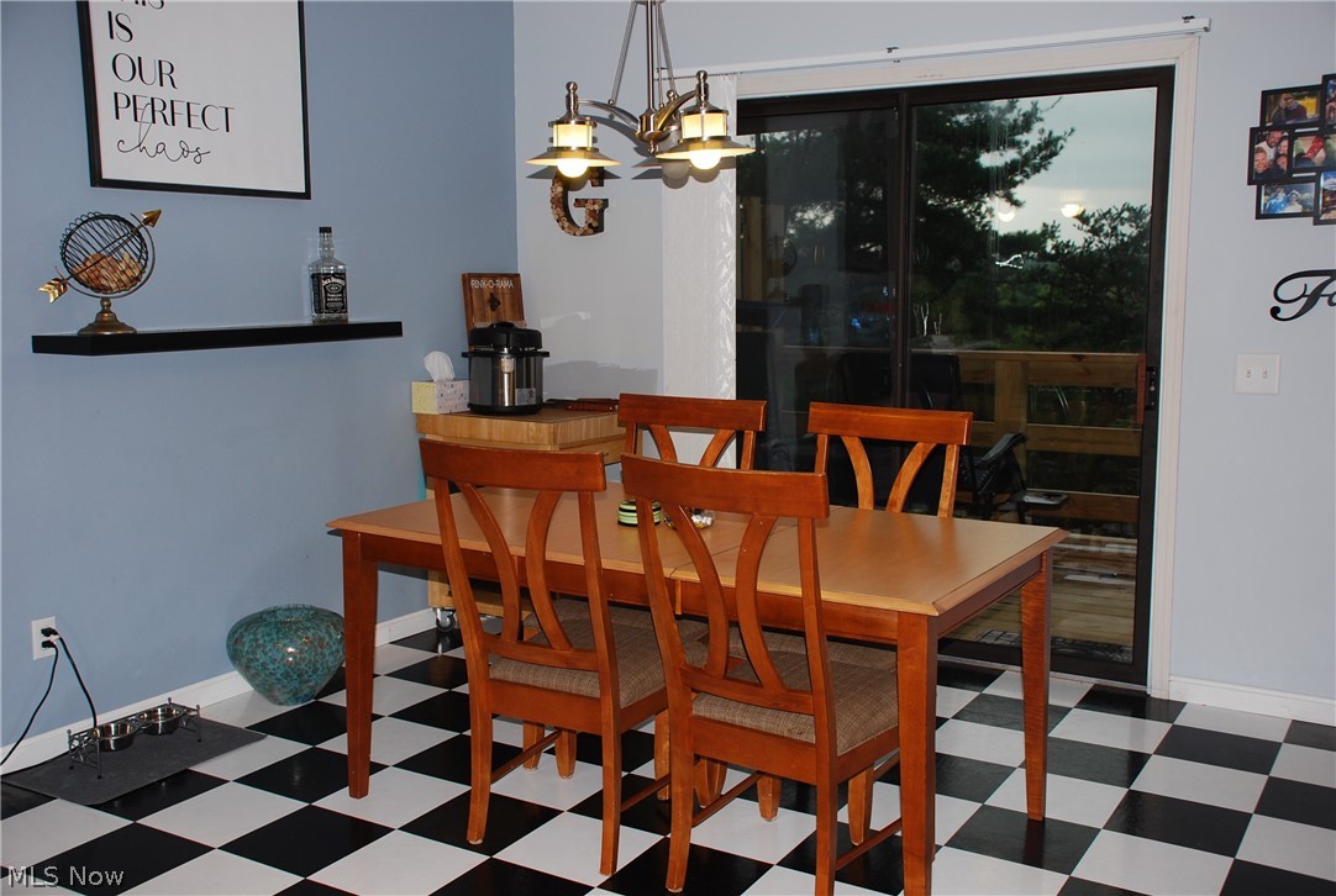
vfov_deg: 37.0
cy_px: 448
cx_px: 668
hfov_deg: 53.0
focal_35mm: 36
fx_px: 1339
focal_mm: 24
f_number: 4
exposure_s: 1/60
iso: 200
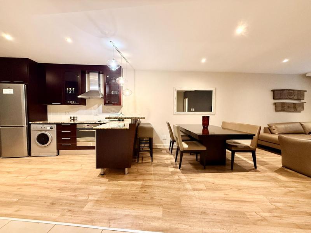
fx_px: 126
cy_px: 116
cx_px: 156
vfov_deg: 85.7
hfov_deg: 102.1
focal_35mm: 14
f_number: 2.2
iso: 400
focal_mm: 2.22
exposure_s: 1/50
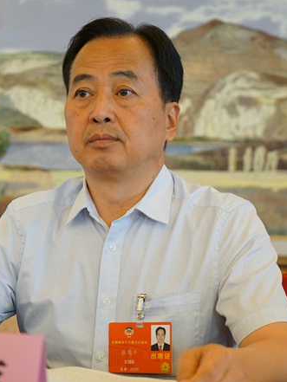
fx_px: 939
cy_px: 215
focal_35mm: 85
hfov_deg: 17.4
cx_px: 123
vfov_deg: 23.0
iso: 1250
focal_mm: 52
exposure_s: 1/160
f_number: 4
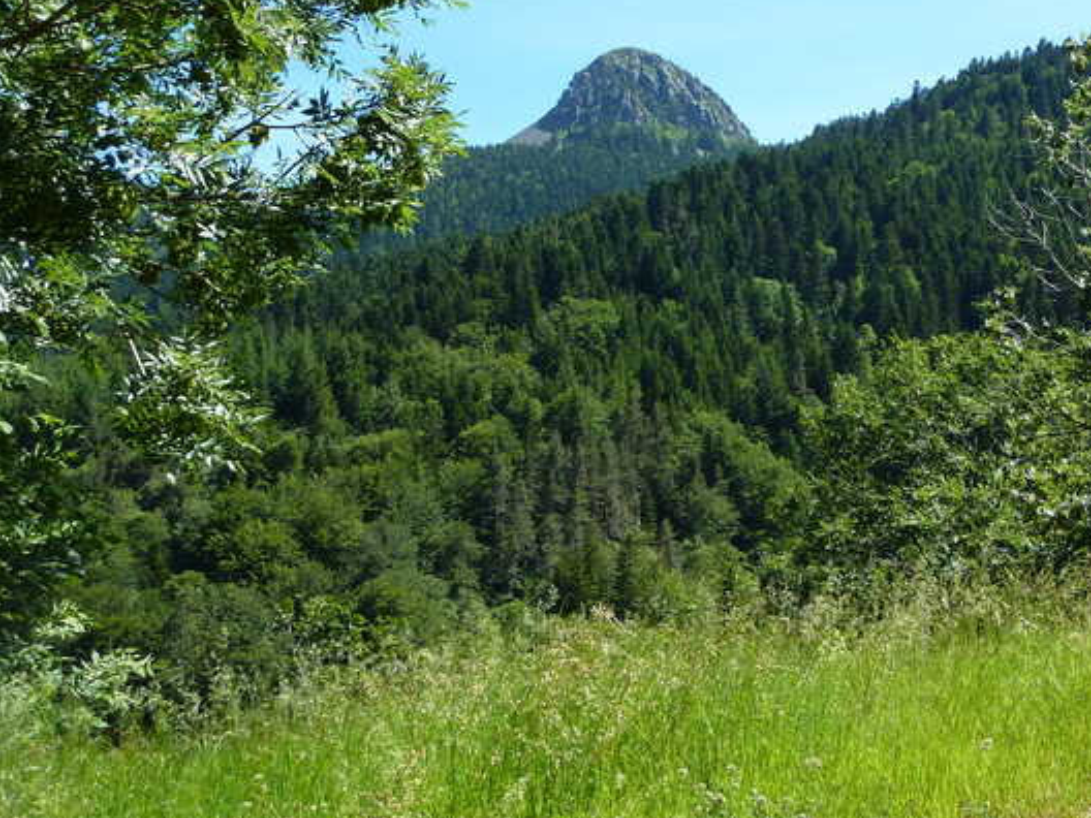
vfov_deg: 27.5
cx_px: 756
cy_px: 345
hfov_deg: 35.7
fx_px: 1670
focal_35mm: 53
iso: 80
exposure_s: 1/320
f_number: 4
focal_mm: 5.7
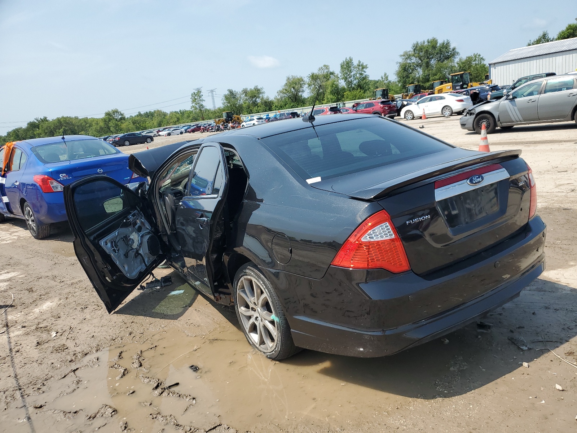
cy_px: 216
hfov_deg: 67.3
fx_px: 433
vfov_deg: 53.1
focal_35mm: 26
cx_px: 288
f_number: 1.5
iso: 50
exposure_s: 1/2500
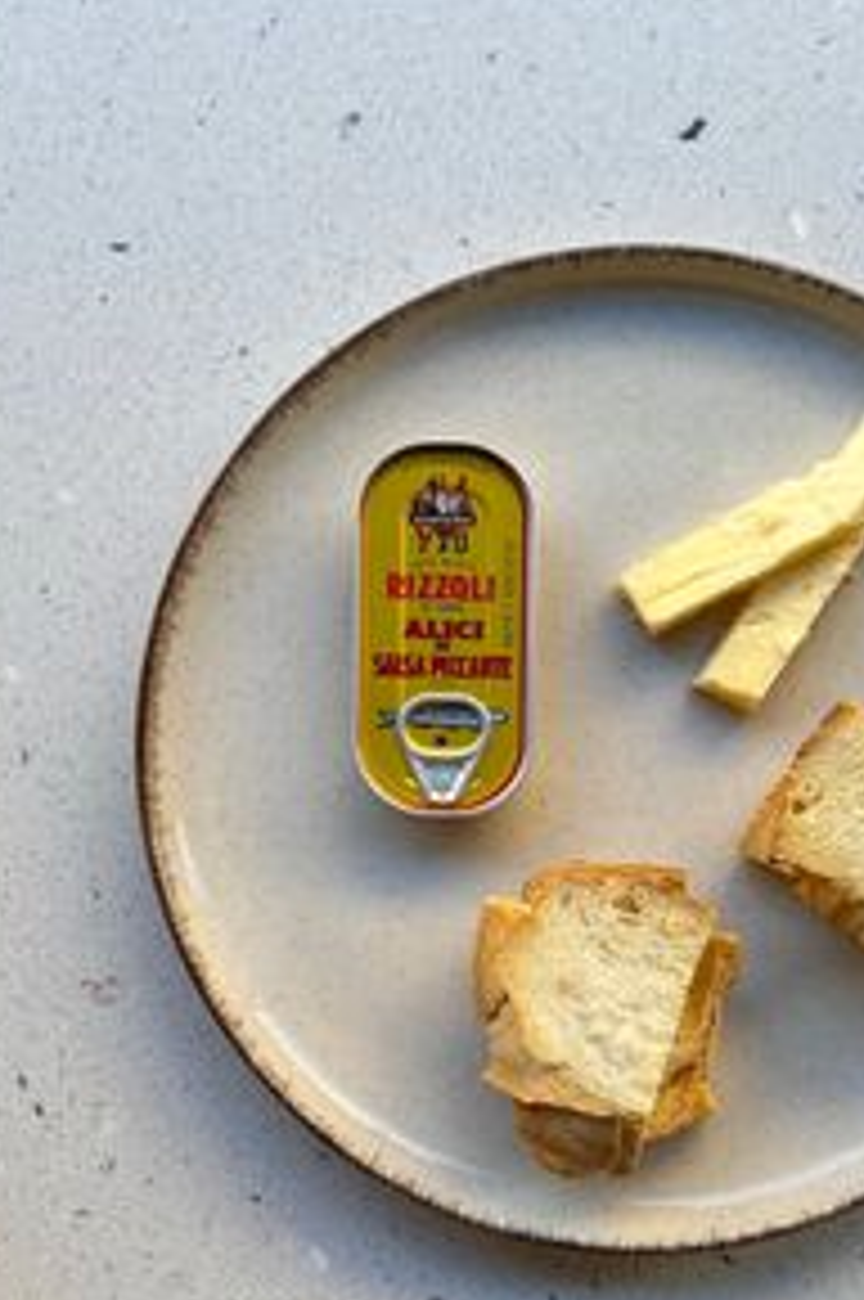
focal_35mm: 40
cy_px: 762
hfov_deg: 33.0
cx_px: 585
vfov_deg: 48.3
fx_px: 1443
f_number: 1.5
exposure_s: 1/214
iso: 50
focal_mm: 5.7
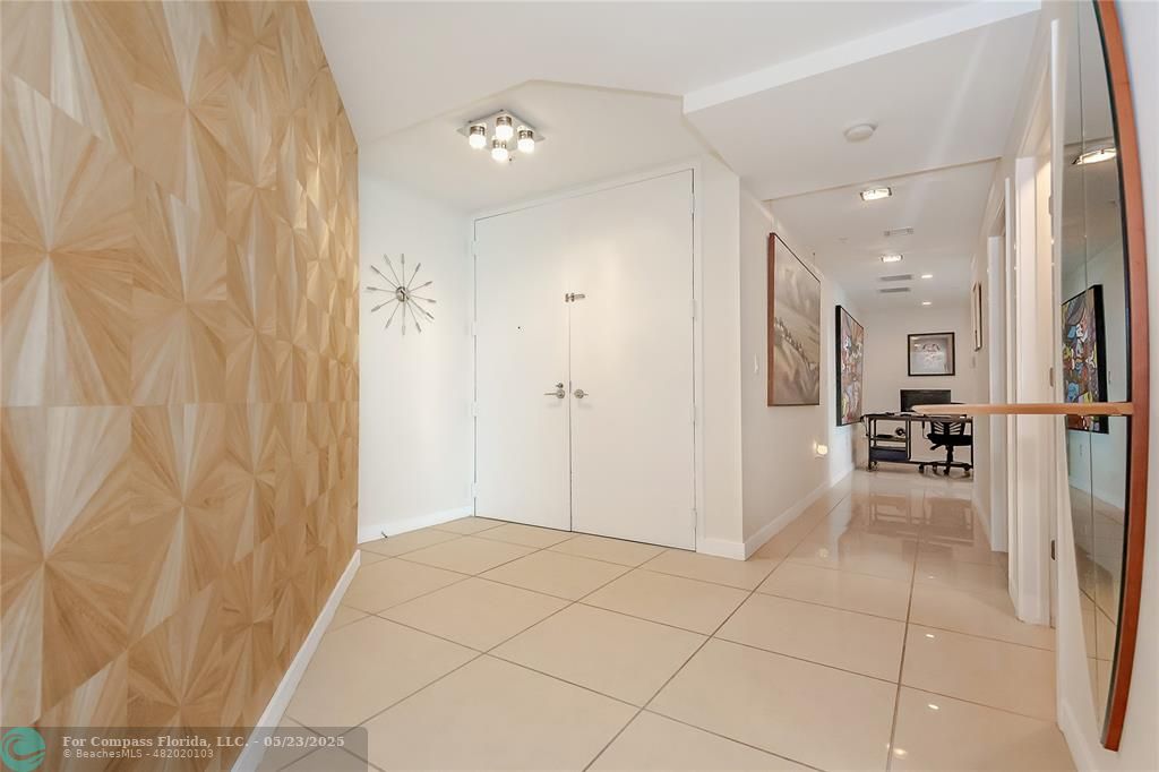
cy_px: 386
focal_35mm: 16
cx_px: 580
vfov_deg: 73.7
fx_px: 515
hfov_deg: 96.8
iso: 1600
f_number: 8
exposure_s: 1/60
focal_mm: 16
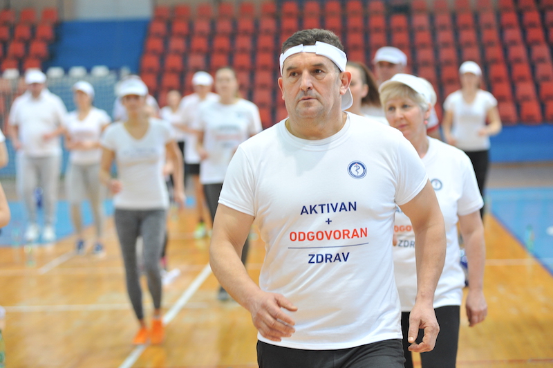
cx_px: 276
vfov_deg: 13.7
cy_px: 184
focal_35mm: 100
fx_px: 1535
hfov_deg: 20.4
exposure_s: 1/125
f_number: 3.5
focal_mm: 100
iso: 1600
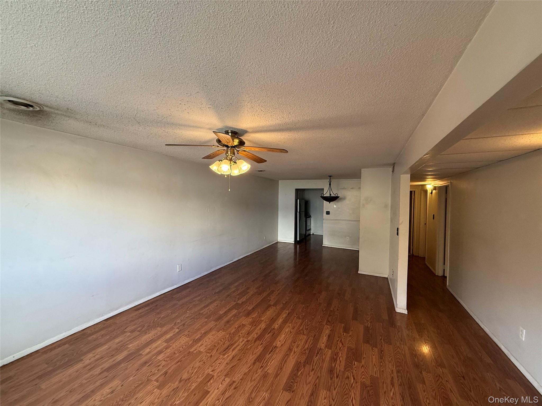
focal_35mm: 14
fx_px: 219
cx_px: 271
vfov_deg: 85.7
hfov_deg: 102.1
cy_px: 203
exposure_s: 1/99
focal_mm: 2.22
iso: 250
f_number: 2.2
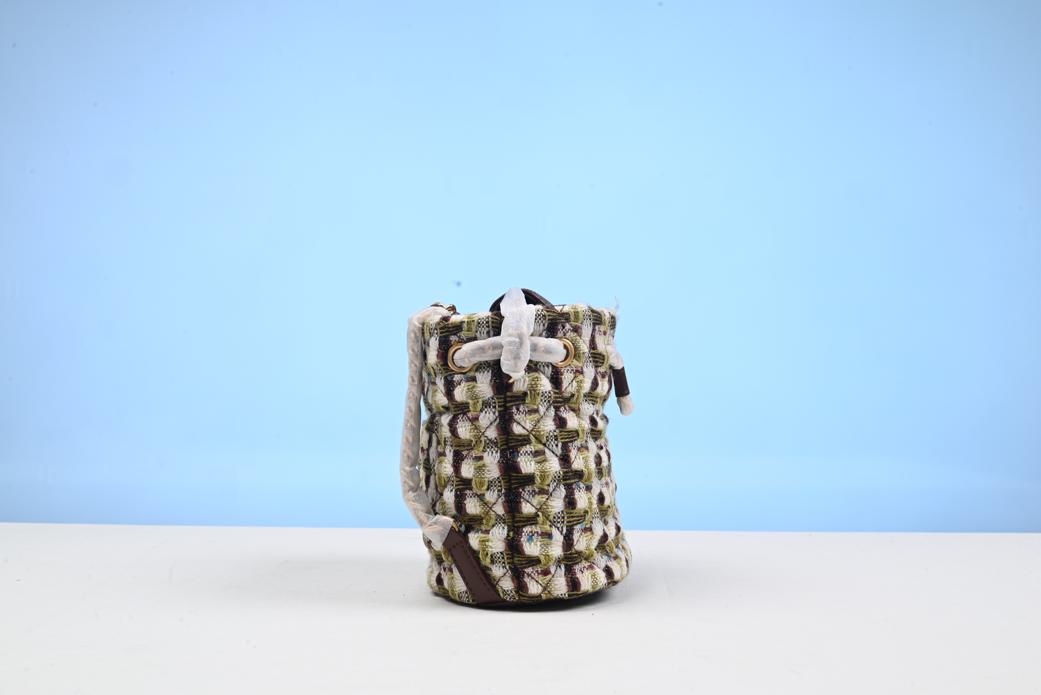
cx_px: 520
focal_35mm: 40
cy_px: 348
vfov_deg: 33.4
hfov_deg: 48.4
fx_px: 1157
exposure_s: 1/2.5
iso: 100
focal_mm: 40
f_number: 16
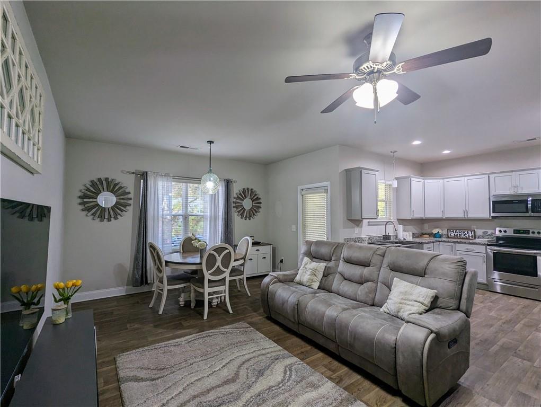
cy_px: 204
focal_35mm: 16
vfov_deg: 78.2
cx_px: 270
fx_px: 250
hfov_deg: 94.4
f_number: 2.2
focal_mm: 2.35
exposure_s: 1/30
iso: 59
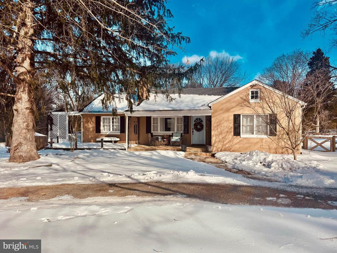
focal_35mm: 24
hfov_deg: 71.6
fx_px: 234
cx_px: 168
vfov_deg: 56.8
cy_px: 126
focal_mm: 6.76
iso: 80
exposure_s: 1/7092
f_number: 1.78
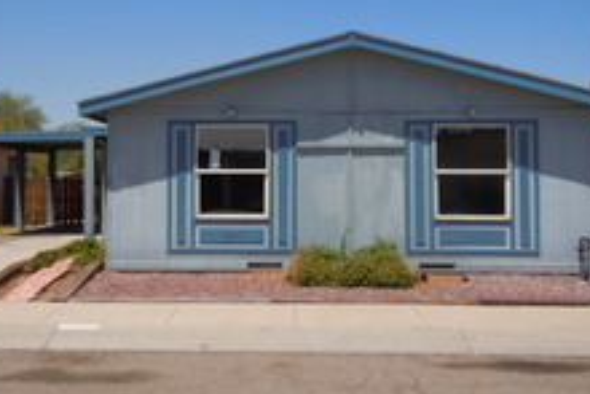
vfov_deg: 27.5
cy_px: 147
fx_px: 804
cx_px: 252
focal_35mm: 49
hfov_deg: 40.2
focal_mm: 5.4
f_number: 7
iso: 100
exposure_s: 1/400
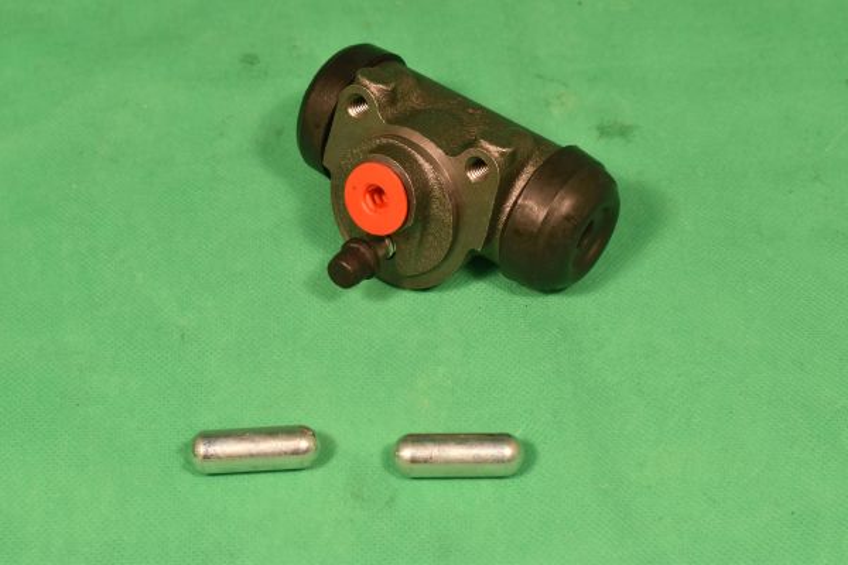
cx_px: 424
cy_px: 282
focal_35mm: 72
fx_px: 1696
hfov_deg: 28.1
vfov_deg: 18.9
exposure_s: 1/80
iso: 360
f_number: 13
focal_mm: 48
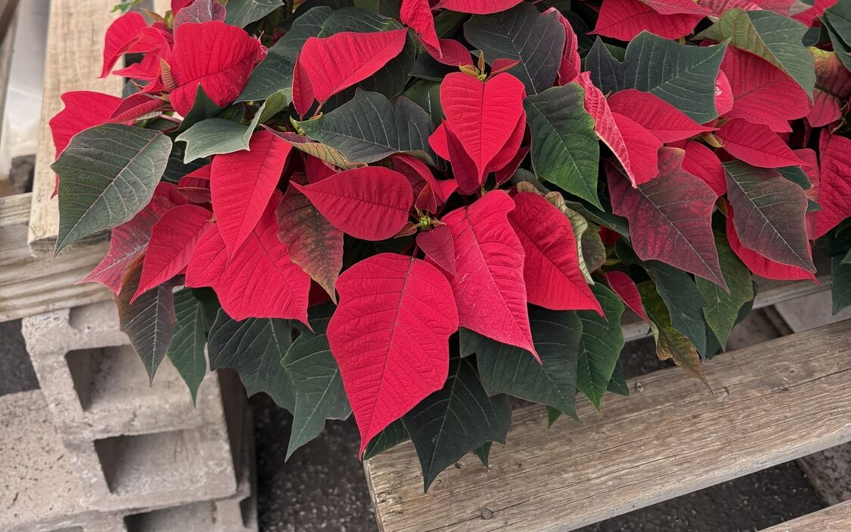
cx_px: 426
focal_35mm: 34
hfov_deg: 56.7
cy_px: 11
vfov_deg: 34.2
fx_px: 788
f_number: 1.78
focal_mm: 6.76
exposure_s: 1/196
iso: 200
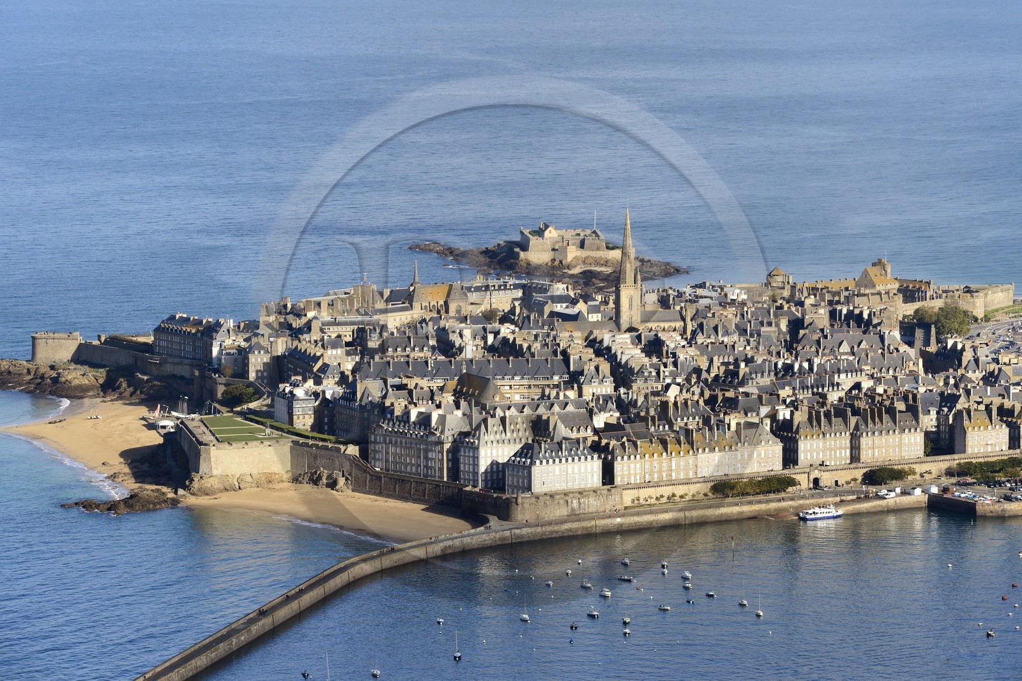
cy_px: 340
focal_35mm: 160
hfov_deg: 12.8
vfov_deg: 8.6
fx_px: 4541
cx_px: 511
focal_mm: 160
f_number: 9
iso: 400
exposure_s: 1/1000
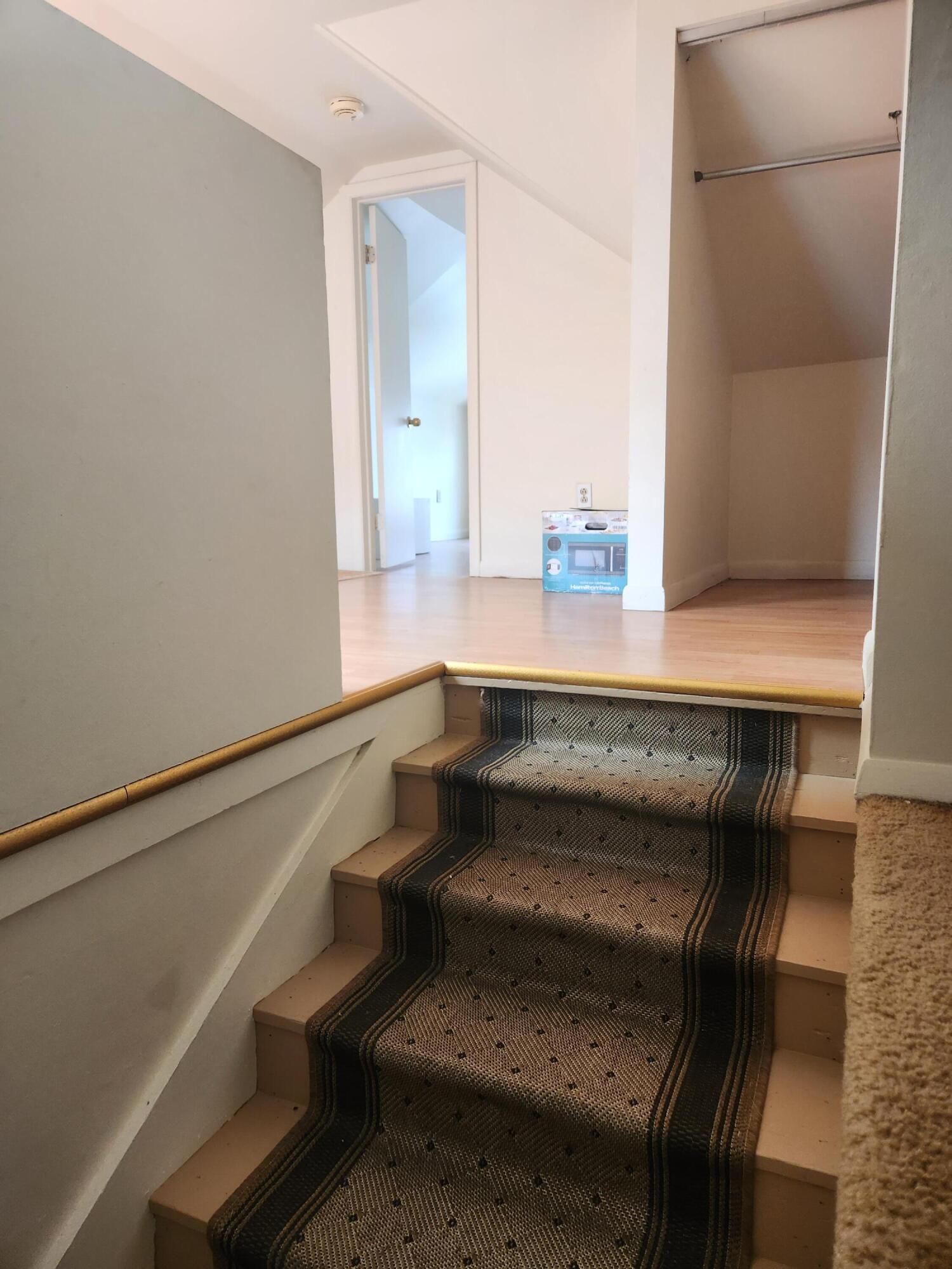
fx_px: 843
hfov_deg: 58.9
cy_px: 634
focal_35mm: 23
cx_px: 476
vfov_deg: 73.9
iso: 160
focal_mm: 5.4
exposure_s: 1/120
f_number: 1.8
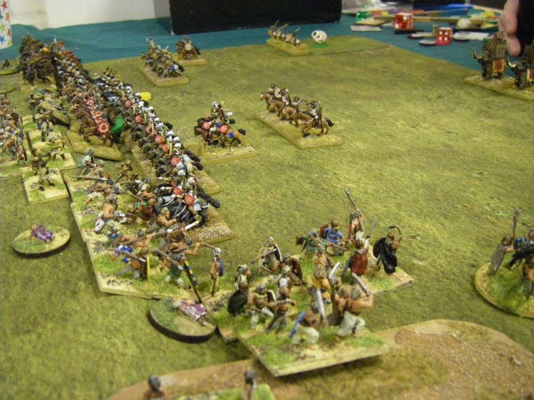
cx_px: 267
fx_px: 586
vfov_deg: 37.7
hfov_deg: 49.0
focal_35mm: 38
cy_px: 200
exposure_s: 1/40
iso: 800
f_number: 3.5
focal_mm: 6.3
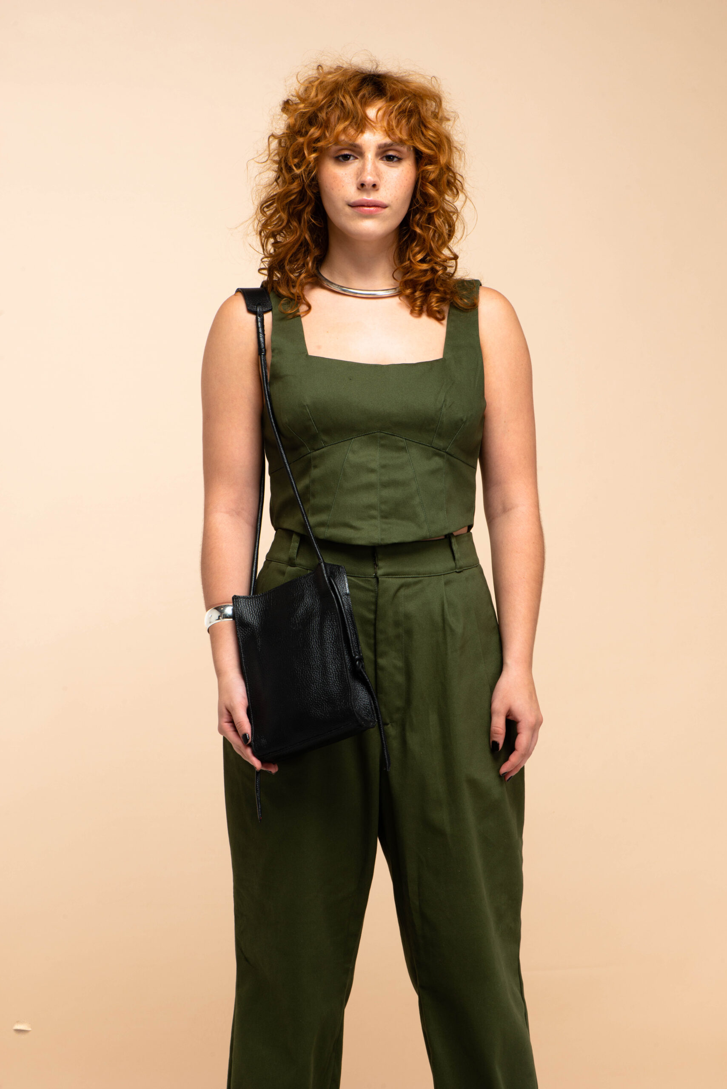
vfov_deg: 19.4
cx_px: 364
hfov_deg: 13.1
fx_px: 3177
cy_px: 544
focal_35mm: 105
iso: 125
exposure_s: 1/125
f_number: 16
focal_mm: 105
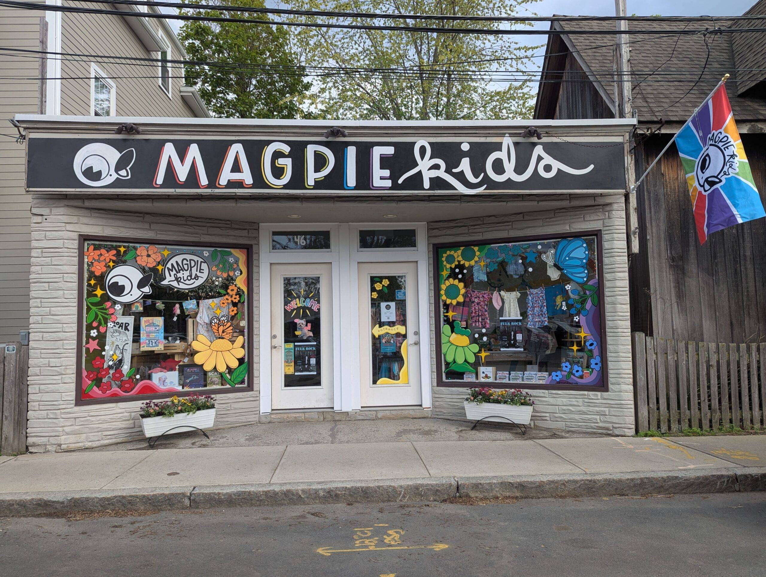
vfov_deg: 56.9
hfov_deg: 71.5
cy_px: 288
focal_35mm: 24
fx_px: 532
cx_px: 383
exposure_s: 1/341
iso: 45
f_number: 1.85
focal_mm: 6.81
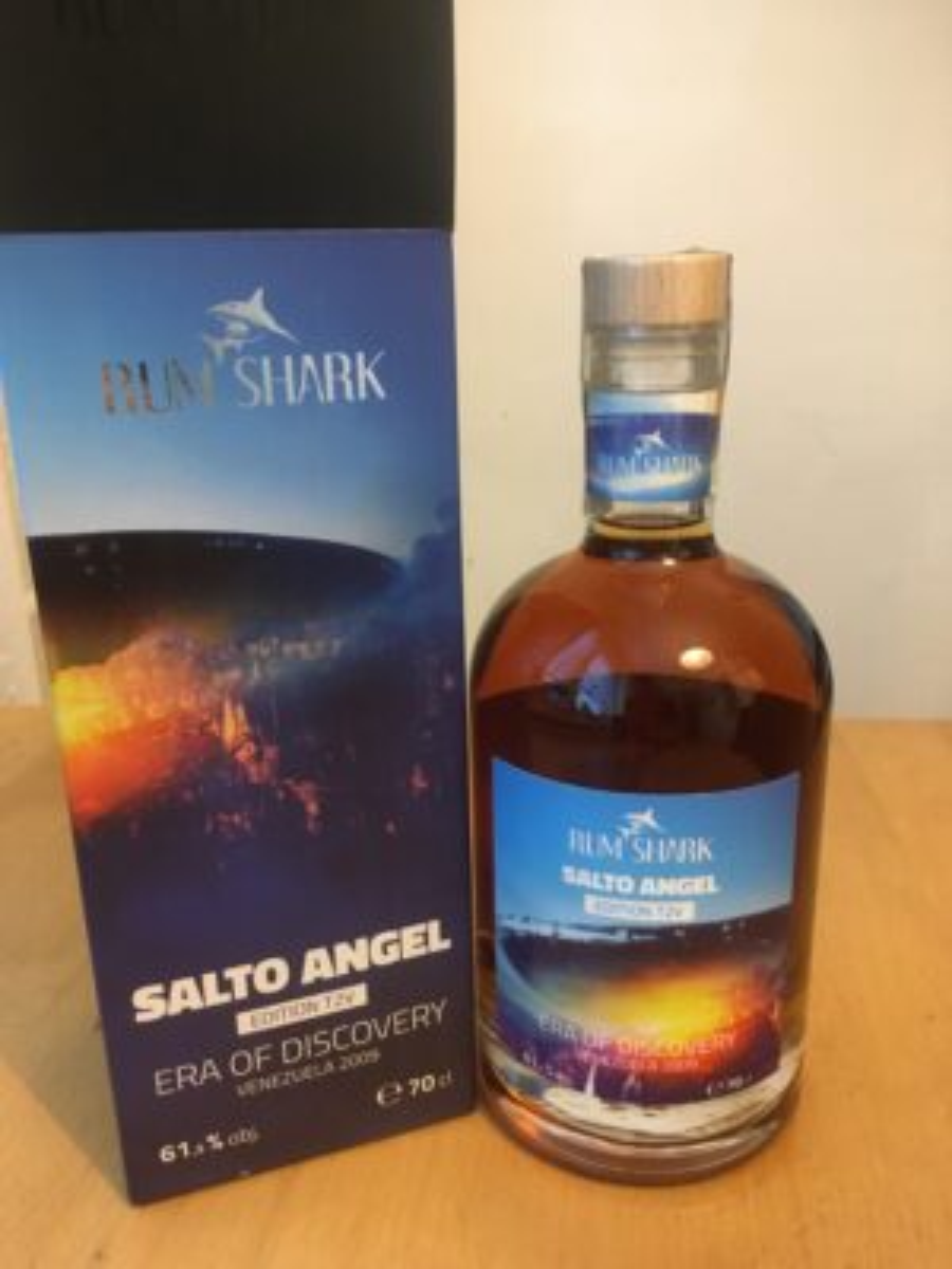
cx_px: 476
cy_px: 634
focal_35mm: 29
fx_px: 1063
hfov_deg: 48.2
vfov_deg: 61.7
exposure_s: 1/20
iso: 200
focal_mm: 4.15
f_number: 2.2
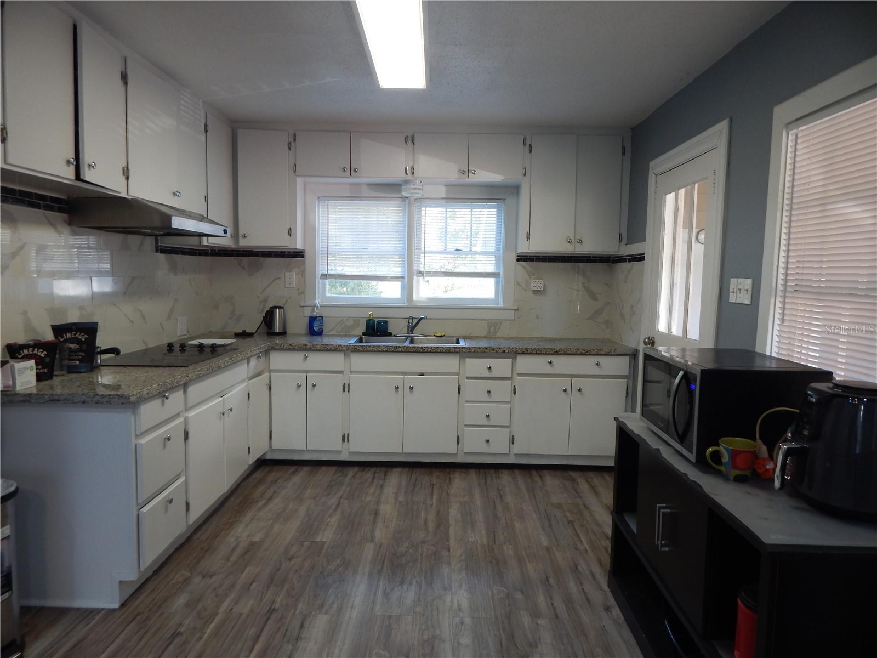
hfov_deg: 76.4
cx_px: 438
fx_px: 557
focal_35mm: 22
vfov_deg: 61.1
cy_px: 329
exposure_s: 1/30
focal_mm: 4
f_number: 3
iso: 125
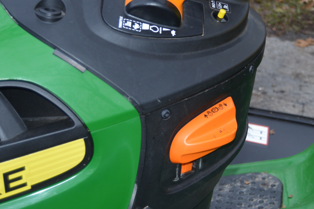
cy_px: -3
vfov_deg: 13.9
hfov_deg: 20.8
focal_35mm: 97
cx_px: 246
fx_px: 846
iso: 320
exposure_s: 1/125
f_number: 4.2
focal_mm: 31
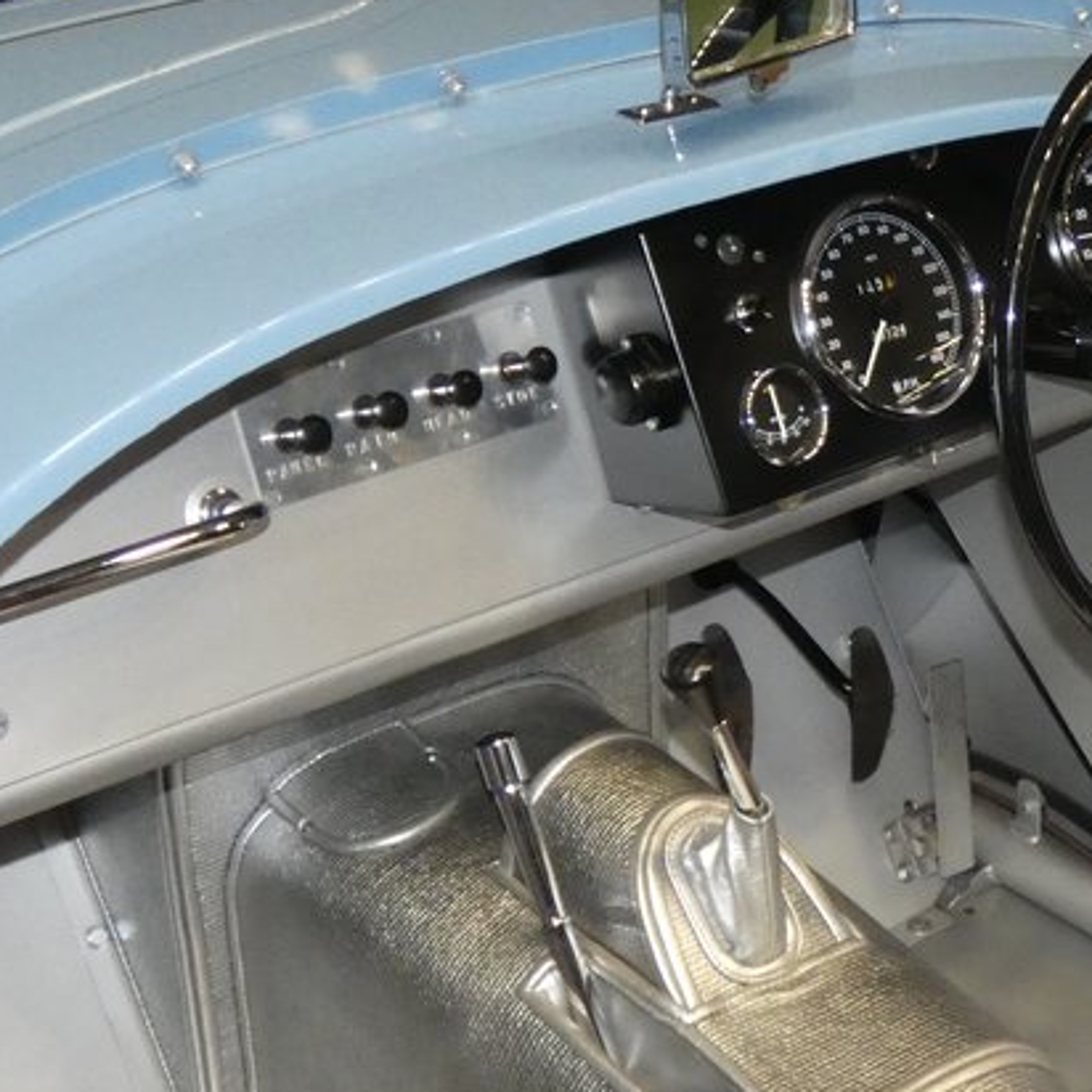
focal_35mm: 79
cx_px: 1031
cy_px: 602
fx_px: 2820
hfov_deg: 21.3
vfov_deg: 21.9
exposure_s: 1/250
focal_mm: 6.5
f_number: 3.5
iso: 800
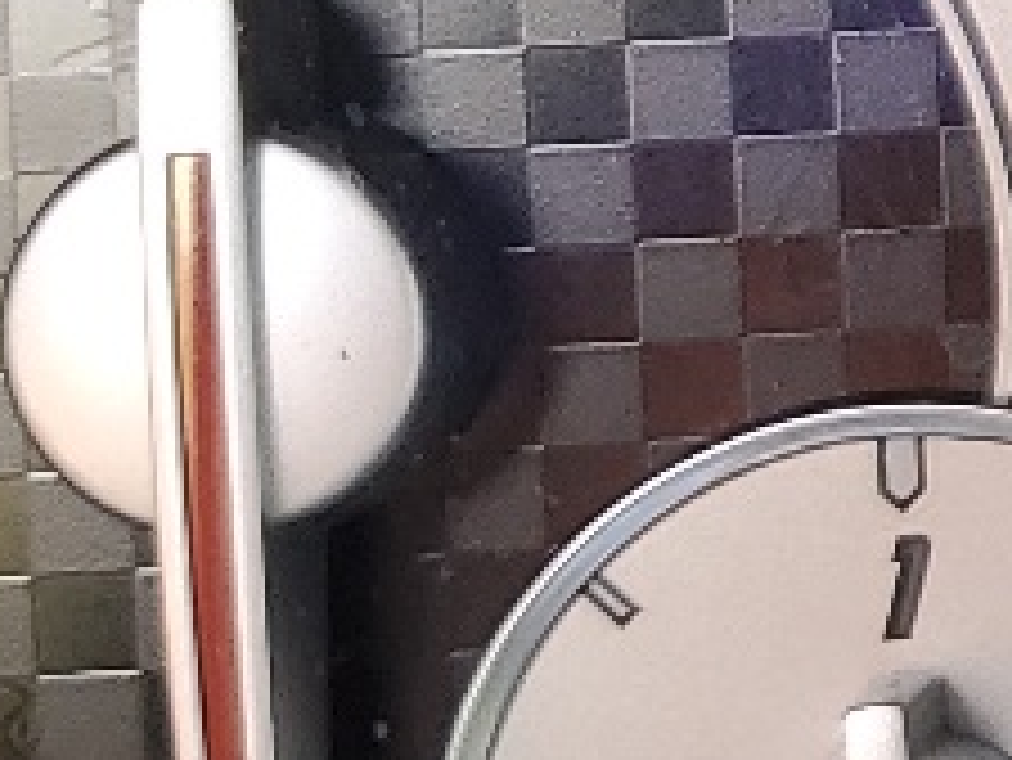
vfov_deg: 8.0
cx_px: 2595
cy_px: -171
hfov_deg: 9.3
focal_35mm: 185
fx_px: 5411
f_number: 1.5
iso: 52
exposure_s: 1/120
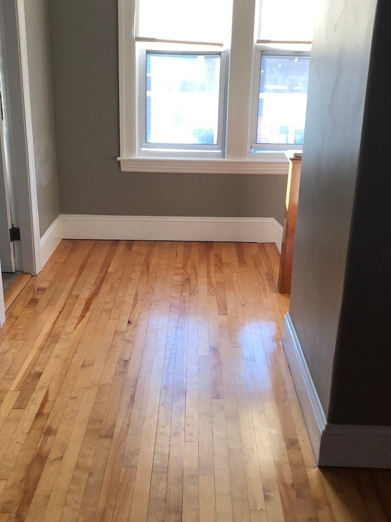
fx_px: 603
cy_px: 270
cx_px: 188
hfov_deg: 35.9
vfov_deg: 46.8
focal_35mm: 40
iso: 20
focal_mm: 3.99
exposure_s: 1/30
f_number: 1.8
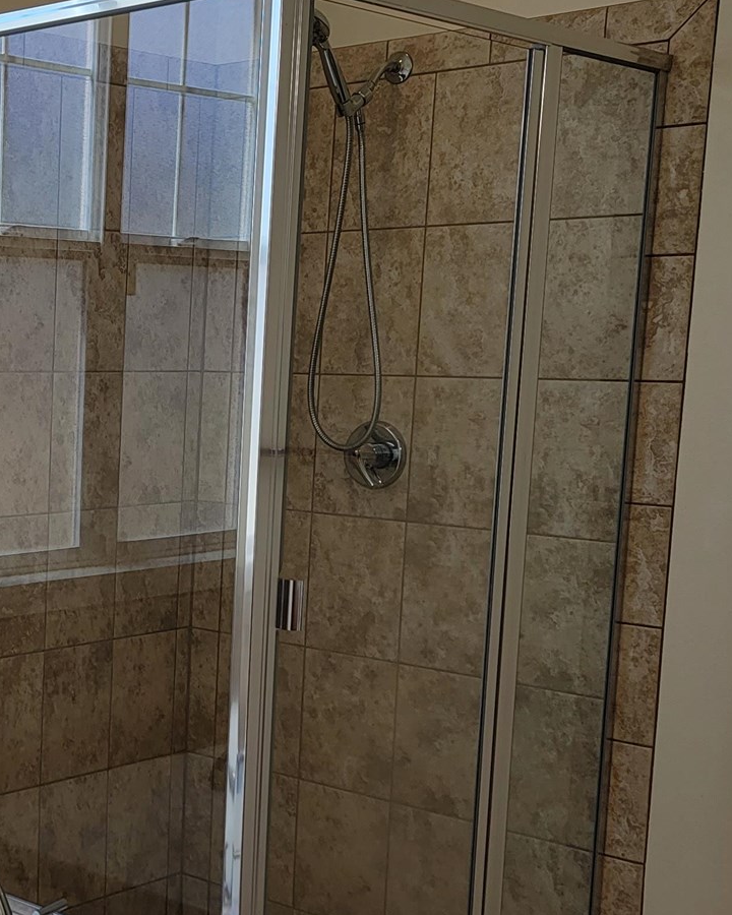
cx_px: -119
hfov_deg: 23.5
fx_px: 1625
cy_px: 559
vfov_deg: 31.3
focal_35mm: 60
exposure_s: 1/120
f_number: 1.8
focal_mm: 6.7
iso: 16
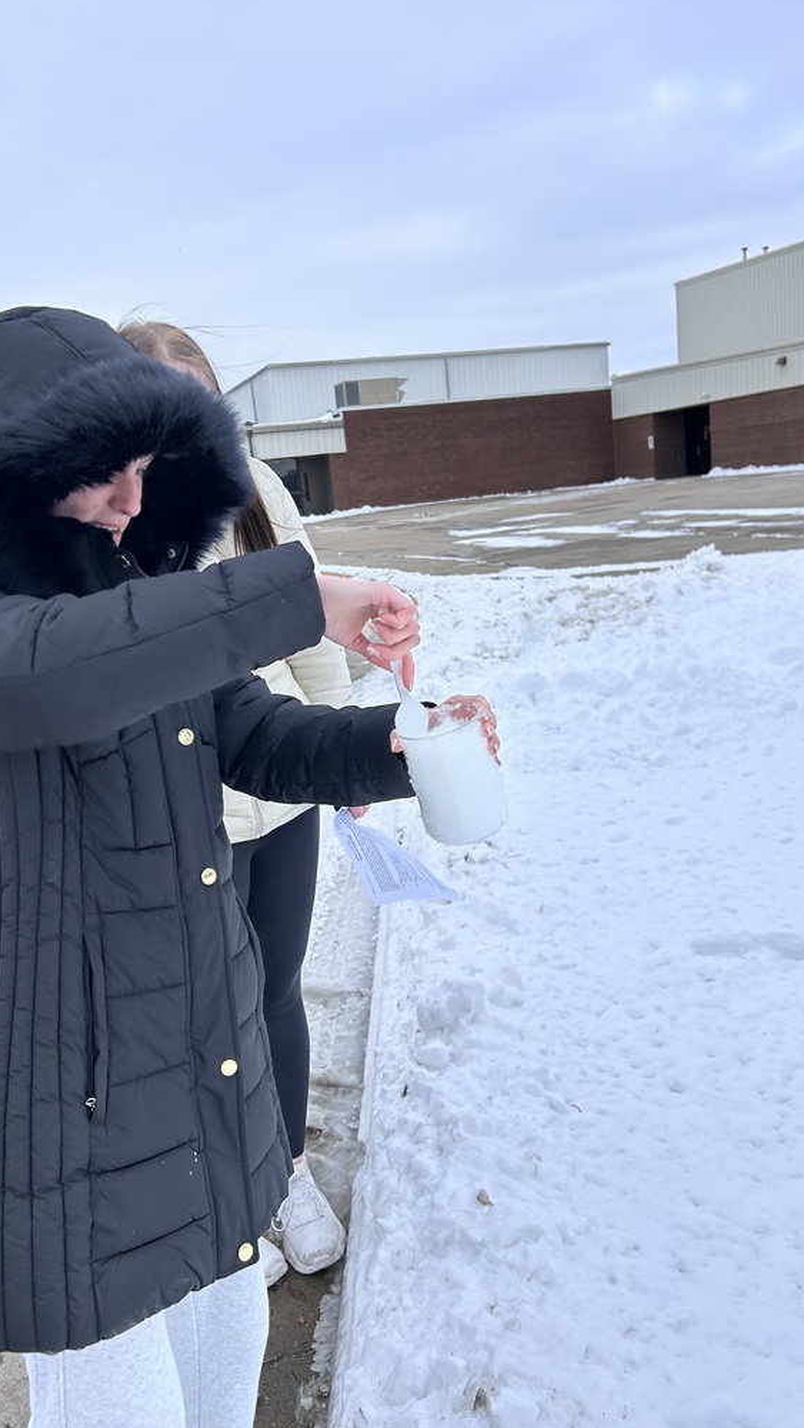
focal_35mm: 29
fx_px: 1098
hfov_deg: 40.2
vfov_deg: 66.0
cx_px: 384
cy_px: 701
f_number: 1.5
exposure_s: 1/4274
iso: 50
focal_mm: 5.7
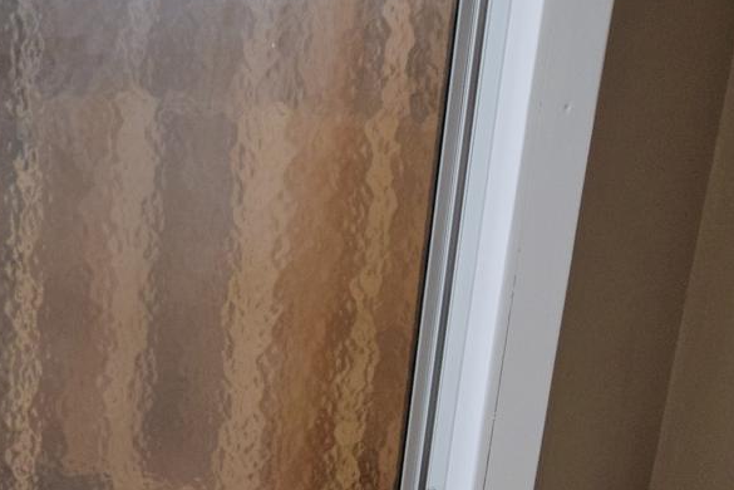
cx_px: 23
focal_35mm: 63
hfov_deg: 30.0
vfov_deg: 20.2
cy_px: 585
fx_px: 1284
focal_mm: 12
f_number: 4.5
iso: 400
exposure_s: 1/80
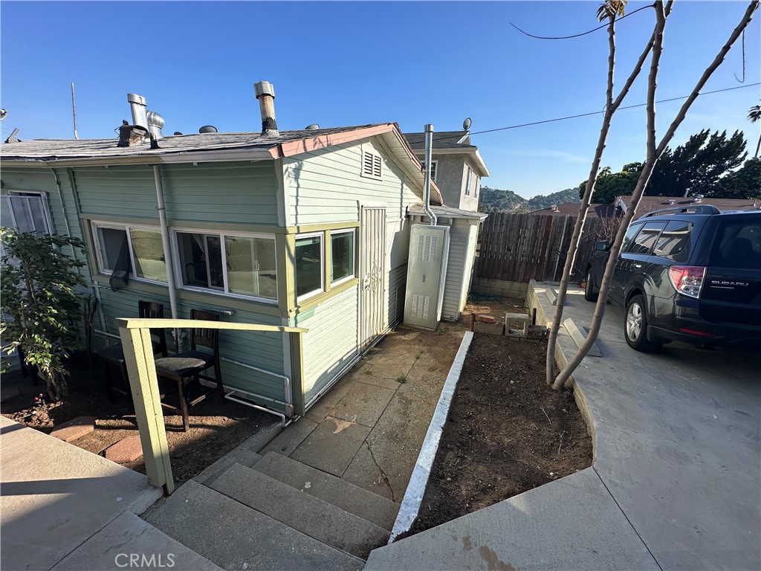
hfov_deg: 102.1
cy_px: 286
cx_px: 380
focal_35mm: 14
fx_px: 308
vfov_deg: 85.7
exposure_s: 1/2817
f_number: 2.2
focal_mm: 2.22
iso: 50
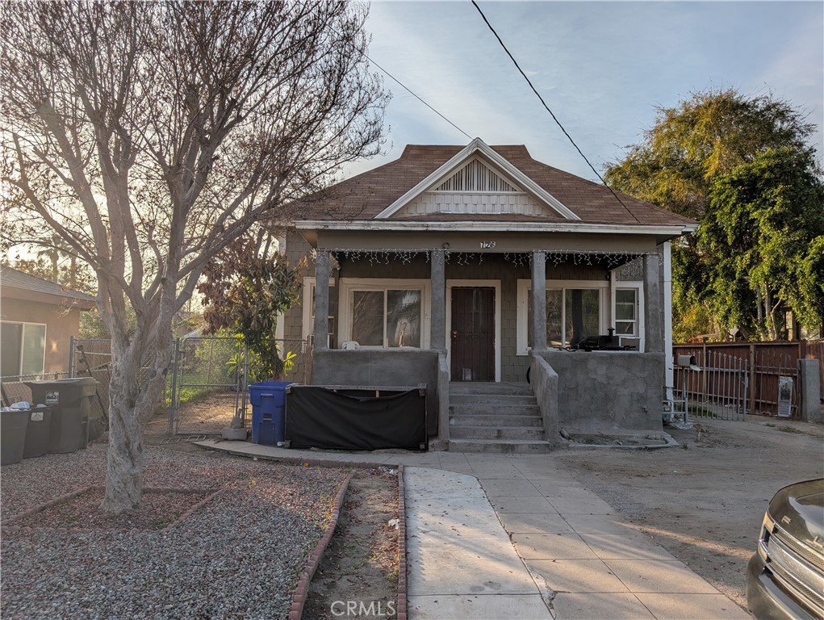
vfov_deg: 56.9
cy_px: 310
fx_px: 572
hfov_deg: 71.5
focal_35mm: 24
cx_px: 412
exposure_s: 1/968
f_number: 1.68
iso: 18
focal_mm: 6.9
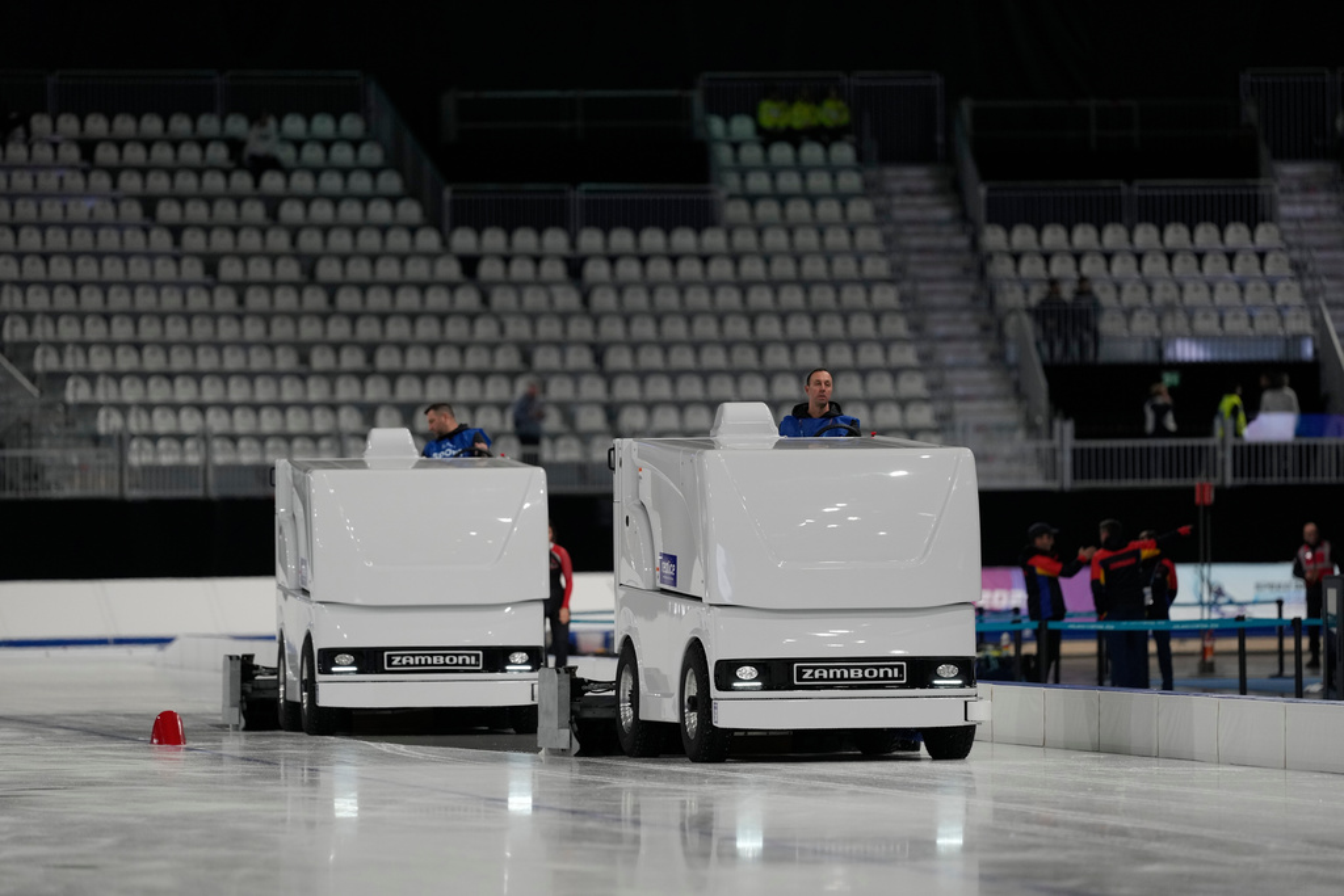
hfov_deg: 6.9
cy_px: 448
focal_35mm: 300
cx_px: 672
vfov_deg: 4.6
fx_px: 11201
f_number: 2.8
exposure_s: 1/2000
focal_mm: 300
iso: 1250
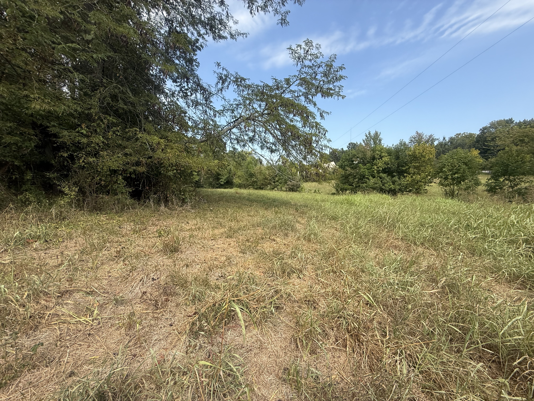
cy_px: 200
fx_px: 216
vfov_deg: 85.7
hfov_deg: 102.1
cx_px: 267
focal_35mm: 14
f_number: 2.2
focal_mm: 2.22
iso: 50
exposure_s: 1/841
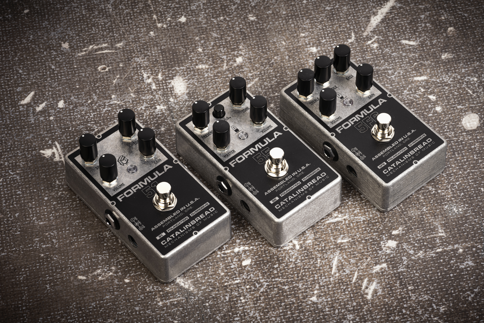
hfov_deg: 19.5
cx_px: 242
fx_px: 1412
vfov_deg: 13.0
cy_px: 162
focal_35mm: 105
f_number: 16
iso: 100
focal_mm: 105
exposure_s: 1/160
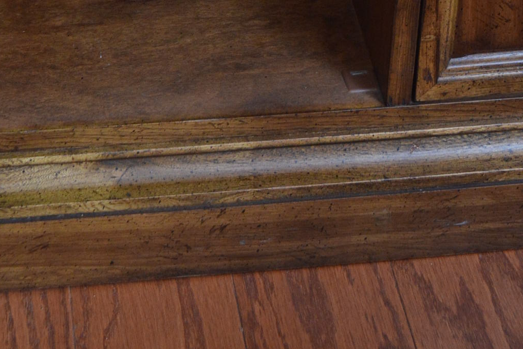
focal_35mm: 124
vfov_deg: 10.5
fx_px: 1802
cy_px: -247
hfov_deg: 16.5
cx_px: 260
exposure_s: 1/80
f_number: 5.6
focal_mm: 28
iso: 800
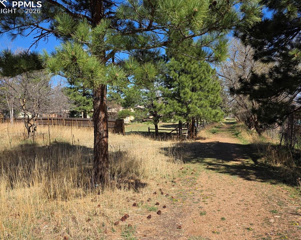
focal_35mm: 25
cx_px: 144
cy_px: 121
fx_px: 223
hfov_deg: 68.1
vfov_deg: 56.8
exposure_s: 1/3891
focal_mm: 6.3
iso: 80
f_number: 1.7
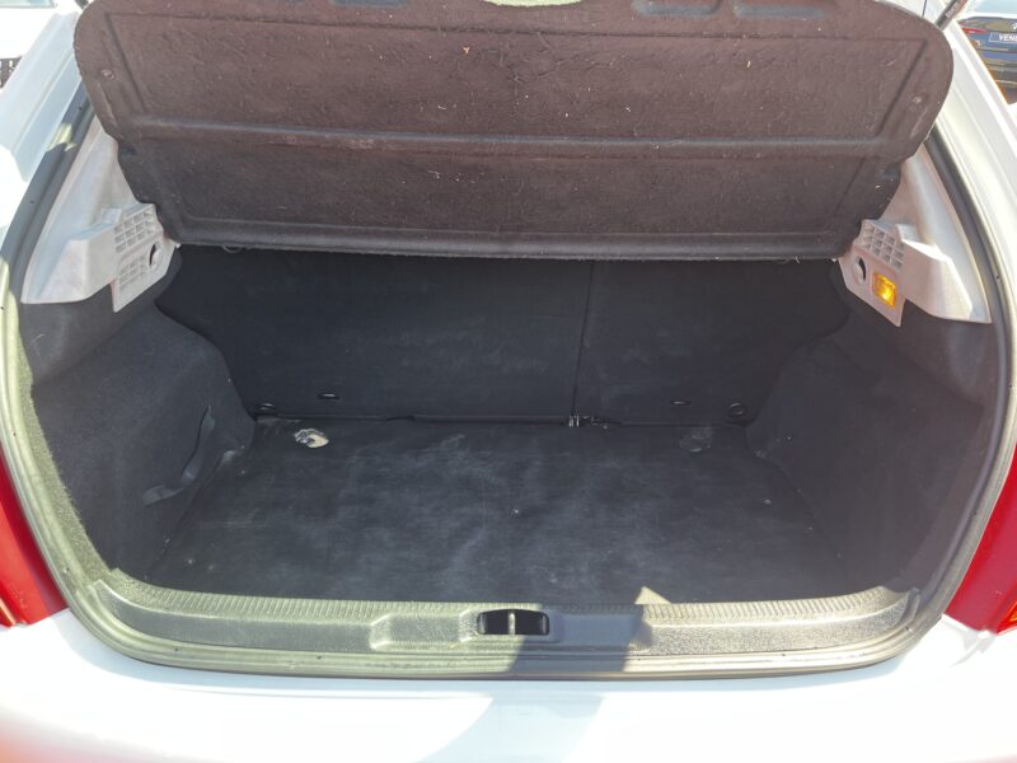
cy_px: 382
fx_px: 764
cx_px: 508
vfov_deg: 53.1
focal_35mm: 26
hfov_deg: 67.3
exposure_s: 1/121
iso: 64
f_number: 1.6
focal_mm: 5.1
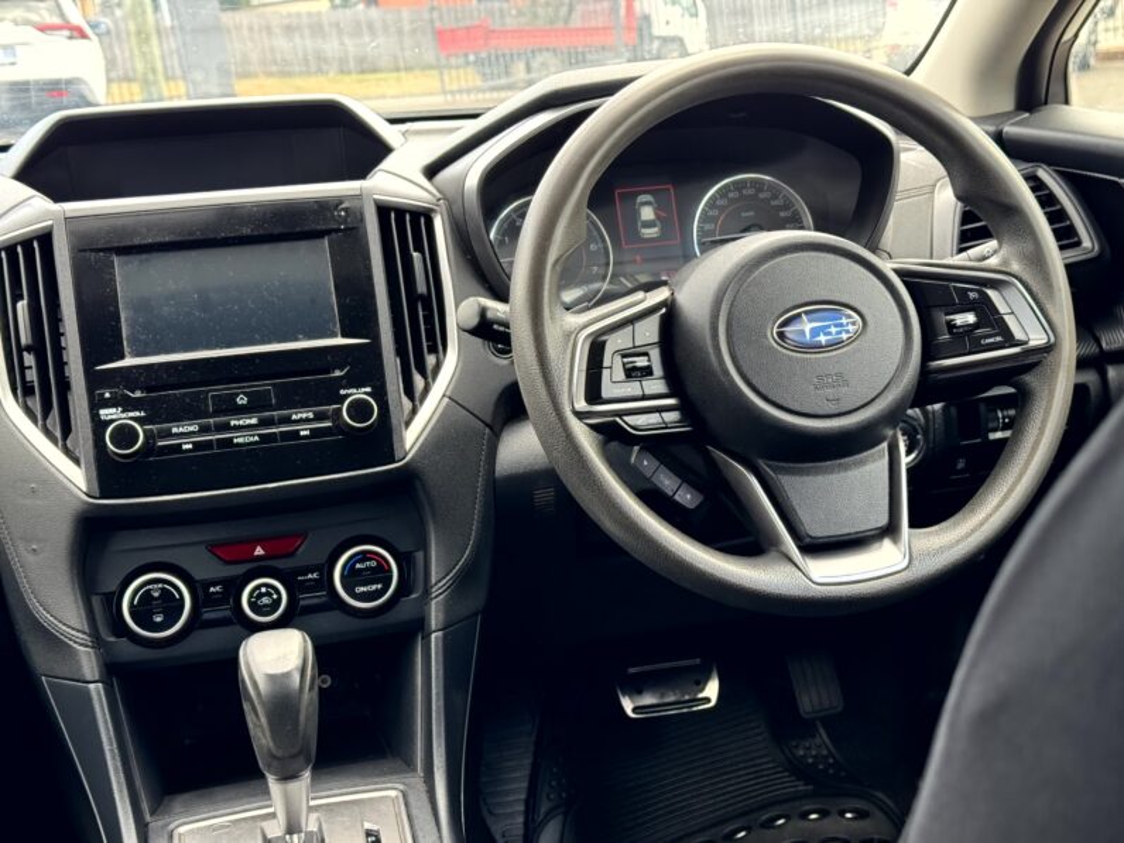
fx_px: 1559
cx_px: 562
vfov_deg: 30.3
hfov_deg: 39.7
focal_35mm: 48
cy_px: 422
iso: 100
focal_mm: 6.76
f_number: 1.78
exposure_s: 1/118
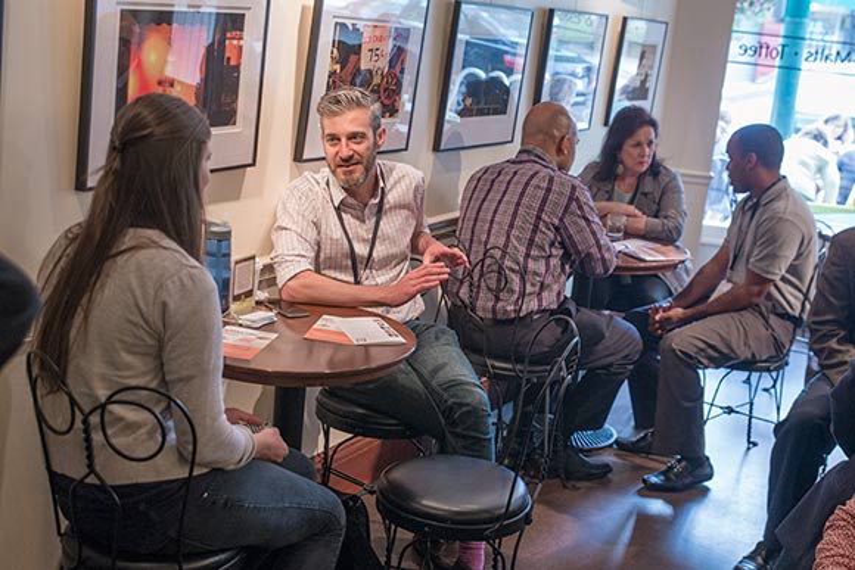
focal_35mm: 36
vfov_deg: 36.9
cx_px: 428
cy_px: 285
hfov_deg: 53.1
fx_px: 855
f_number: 4.8
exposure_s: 1/180
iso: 1250
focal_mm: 36
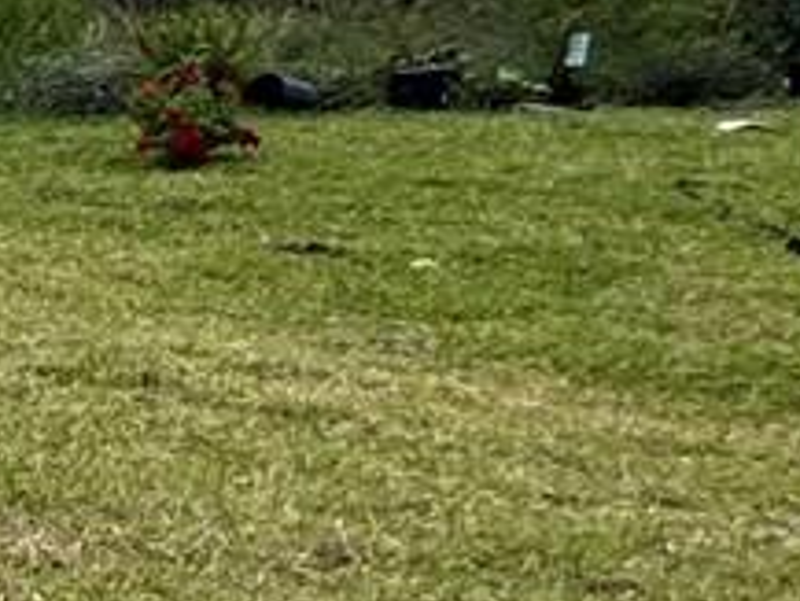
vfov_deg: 14.2
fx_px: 2382
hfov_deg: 10.9
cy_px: 549
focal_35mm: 103
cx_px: -1688
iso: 40
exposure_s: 1/840
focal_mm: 2.22
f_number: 2.2
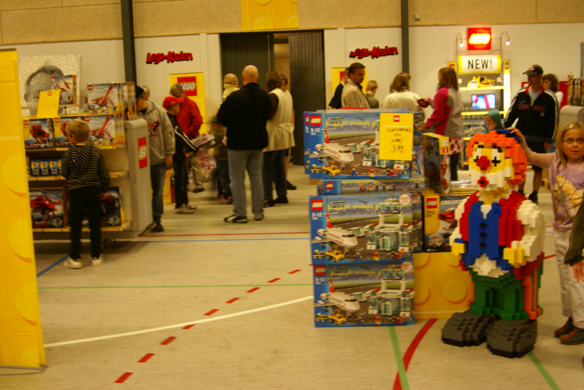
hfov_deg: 46.4
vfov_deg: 32.0
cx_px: 292
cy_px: 195
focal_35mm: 42
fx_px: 682
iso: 400
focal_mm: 28
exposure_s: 1/20
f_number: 4
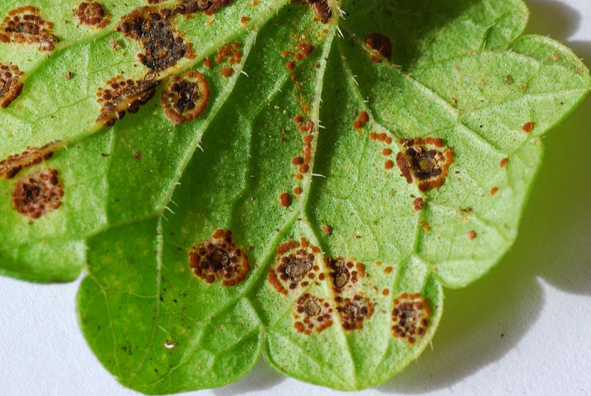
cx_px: 296
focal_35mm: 135
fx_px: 2219
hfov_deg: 15.2
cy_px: 198
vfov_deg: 10.2
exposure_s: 1/6
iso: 200
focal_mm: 90
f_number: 32
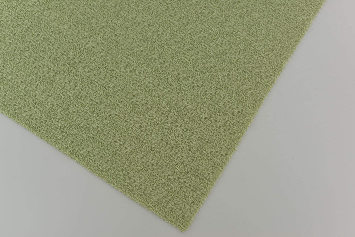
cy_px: 118
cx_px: 178
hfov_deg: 39.6
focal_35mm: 50
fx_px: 493
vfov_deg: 27.0
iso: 100
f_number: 3.5
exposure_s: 1/320
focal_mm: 50
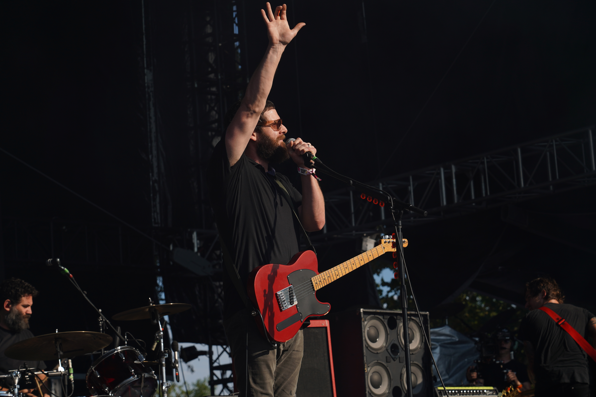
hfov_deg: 18.3
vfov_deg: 12.2
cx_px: 283
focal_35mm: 112
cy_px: 203
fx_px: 1854
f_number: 8
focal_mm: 105
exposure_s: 1/500
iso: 100
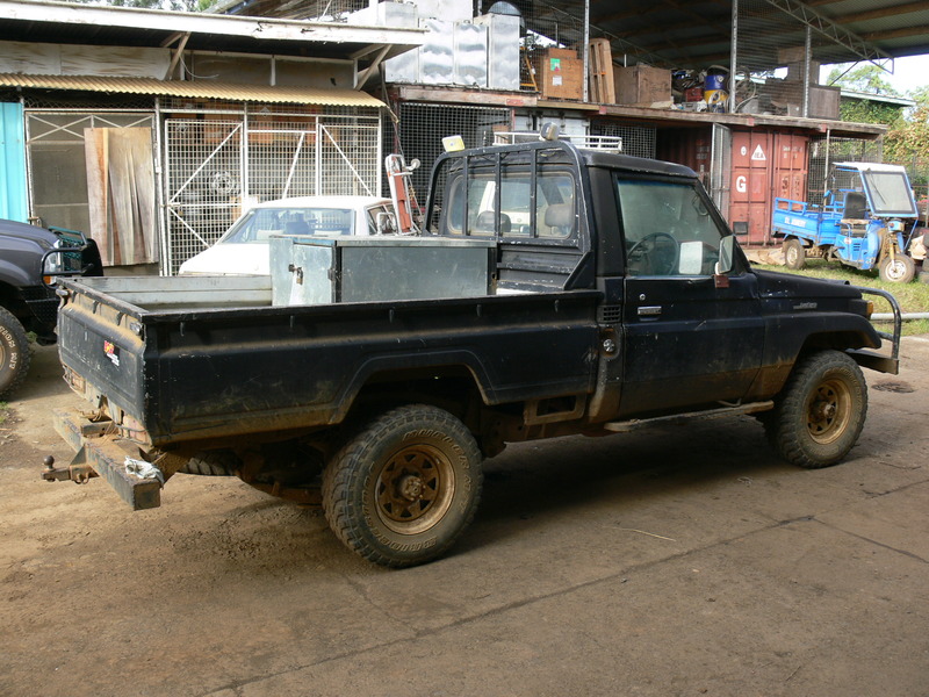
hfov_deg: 52.6
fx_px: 939
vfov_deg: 40.7
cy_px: 348
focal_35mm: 35
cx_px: 464
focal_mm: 7.4
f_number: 4
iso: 80
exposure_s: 1/100
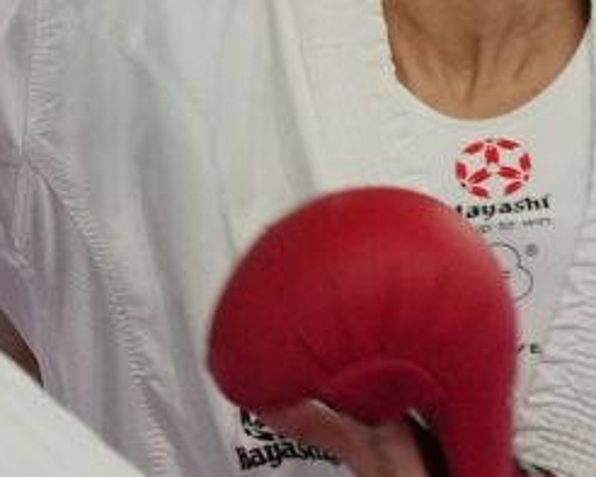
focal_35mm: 2061
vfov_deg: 0.8
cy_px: 329
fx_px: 36369
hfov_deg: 0.9
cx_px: 254
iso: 1600
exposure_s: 1/1000
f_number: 2.8
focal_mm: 200
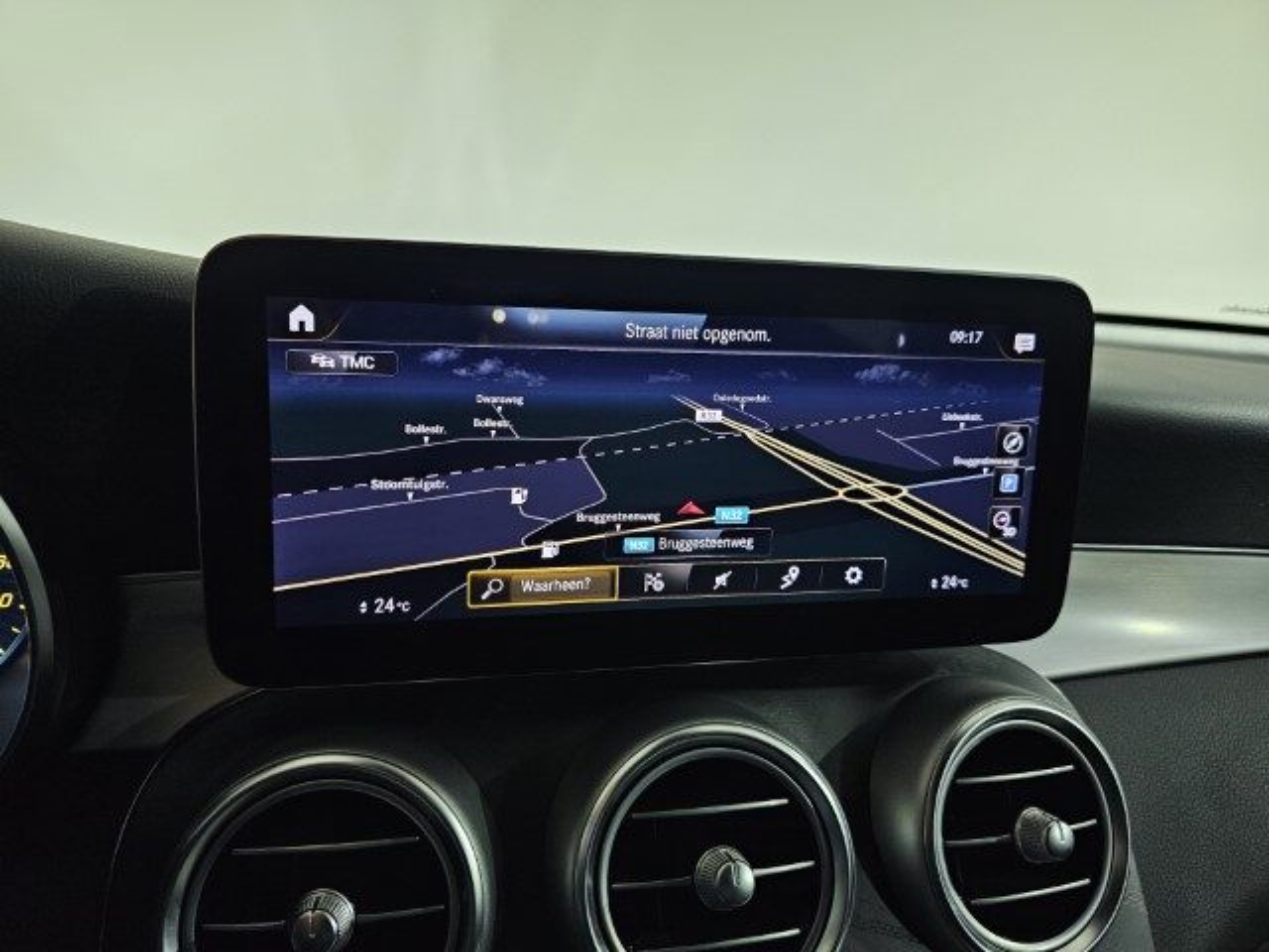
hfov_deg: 73.9
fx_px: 843
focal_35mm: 23
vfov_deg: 58.9
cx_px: 634
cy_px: 476
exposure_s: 1/100
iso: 640
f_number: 1.7
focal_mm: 6.3
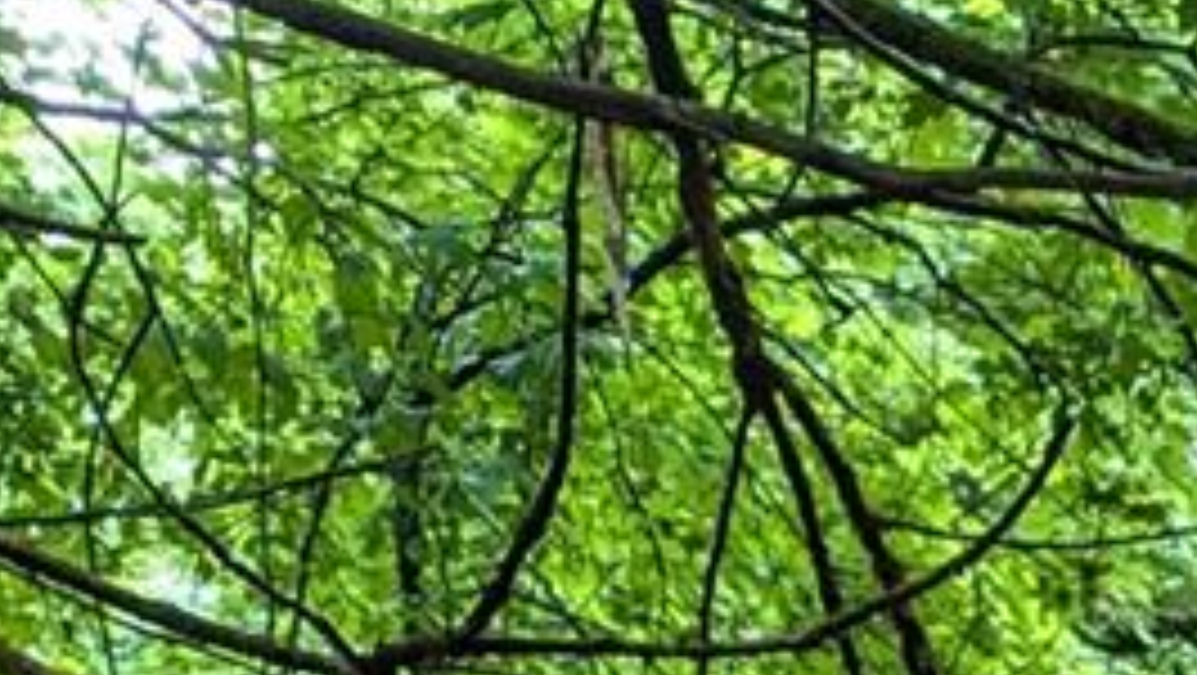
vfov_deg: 6.4
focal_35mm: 151
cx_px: 2347
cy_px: 2750
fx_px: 4796
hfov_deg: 12.6
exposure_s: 1/515
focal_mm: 6.81
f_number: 1.85
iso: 460
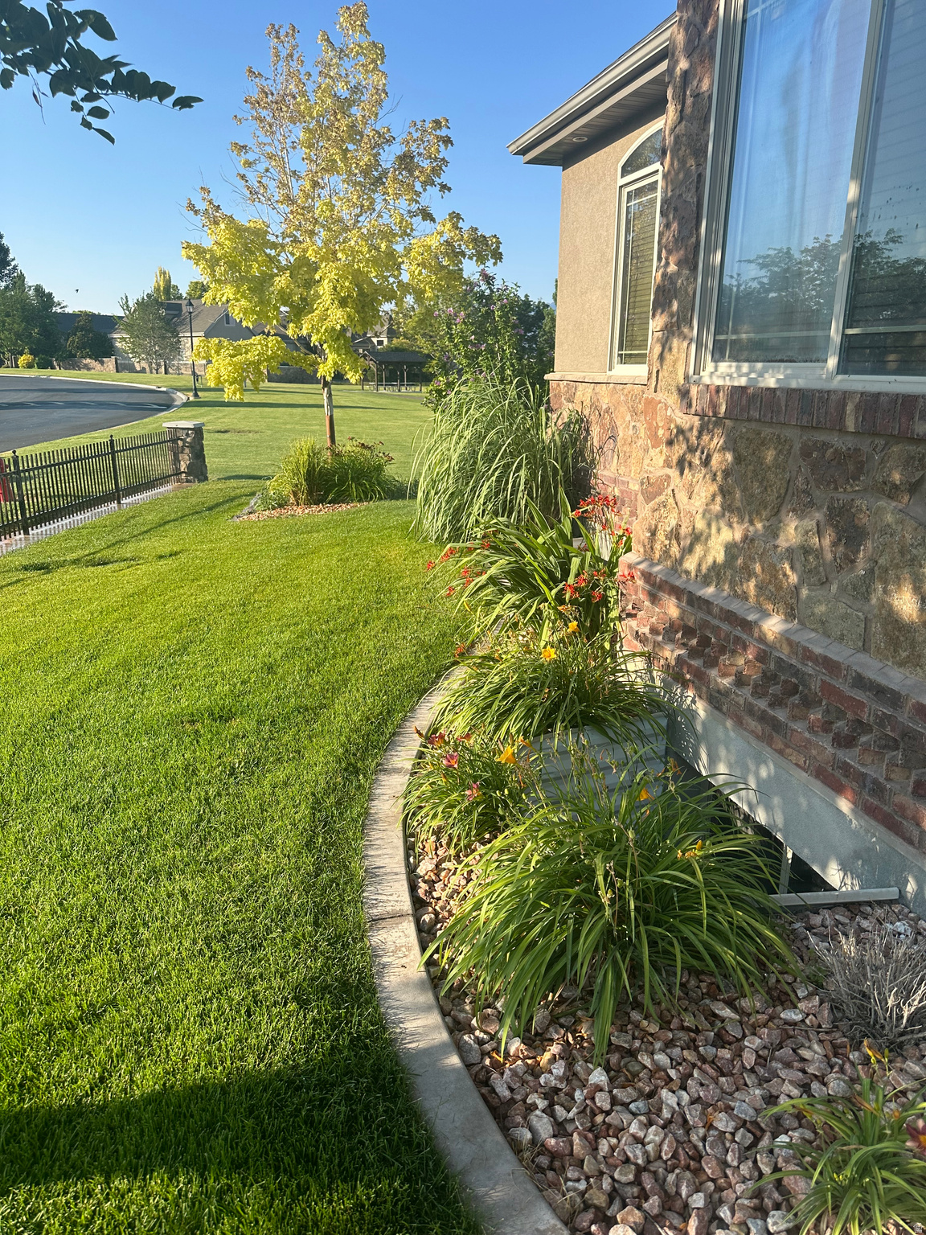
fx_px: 856
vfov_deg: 71.6
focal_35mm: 24
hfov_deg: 56.8
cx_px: 463
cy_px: 618
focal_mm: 6.86
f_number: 1.78
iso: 80
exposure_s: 1/2028
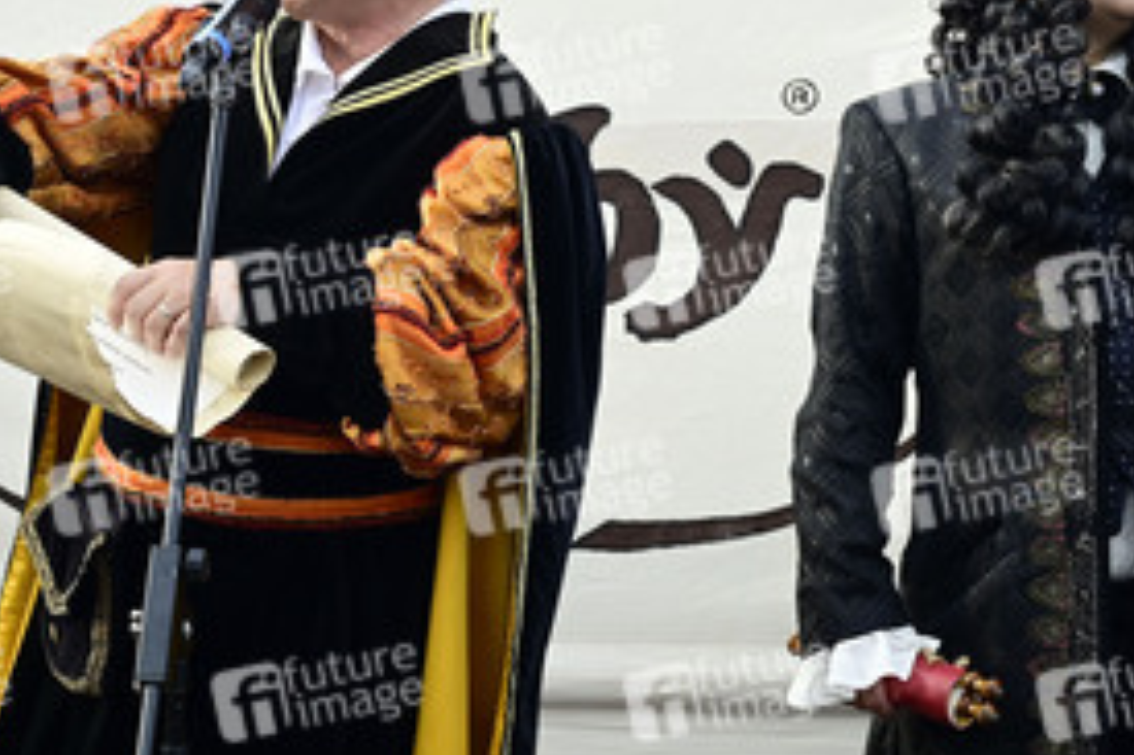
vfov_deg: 21.0
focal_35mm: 64
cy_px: 177
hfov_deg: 31.4
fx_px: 2015
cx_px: 621
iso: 400
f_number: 5
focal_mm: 39
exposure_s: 1/400
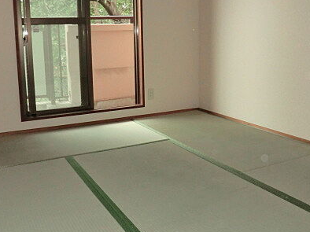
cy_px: 90
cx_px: 154
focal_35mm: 39
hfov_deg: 47.9
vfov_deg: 36.6
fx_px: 349
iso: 400
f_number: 3.2
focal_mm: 4.3
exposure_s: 1/60
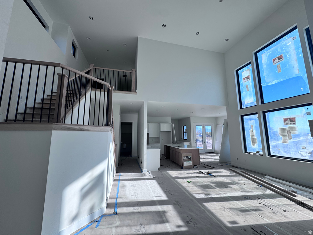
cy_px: 118
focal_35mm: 14
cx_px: 156
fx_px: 127
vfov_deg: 85.7
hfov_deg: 102.1
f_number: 2.2
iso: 50
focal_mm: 2.22
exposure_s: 1/587
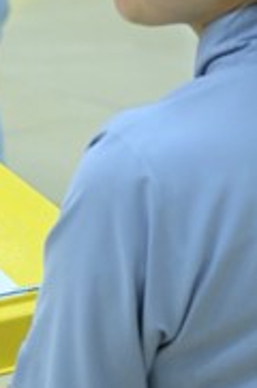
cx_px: 73
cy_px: 66
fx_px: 4256
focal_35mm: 396
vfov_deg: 5.2
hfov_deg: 3.5
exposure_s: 1/200
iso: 6400
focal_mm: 110
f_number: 4
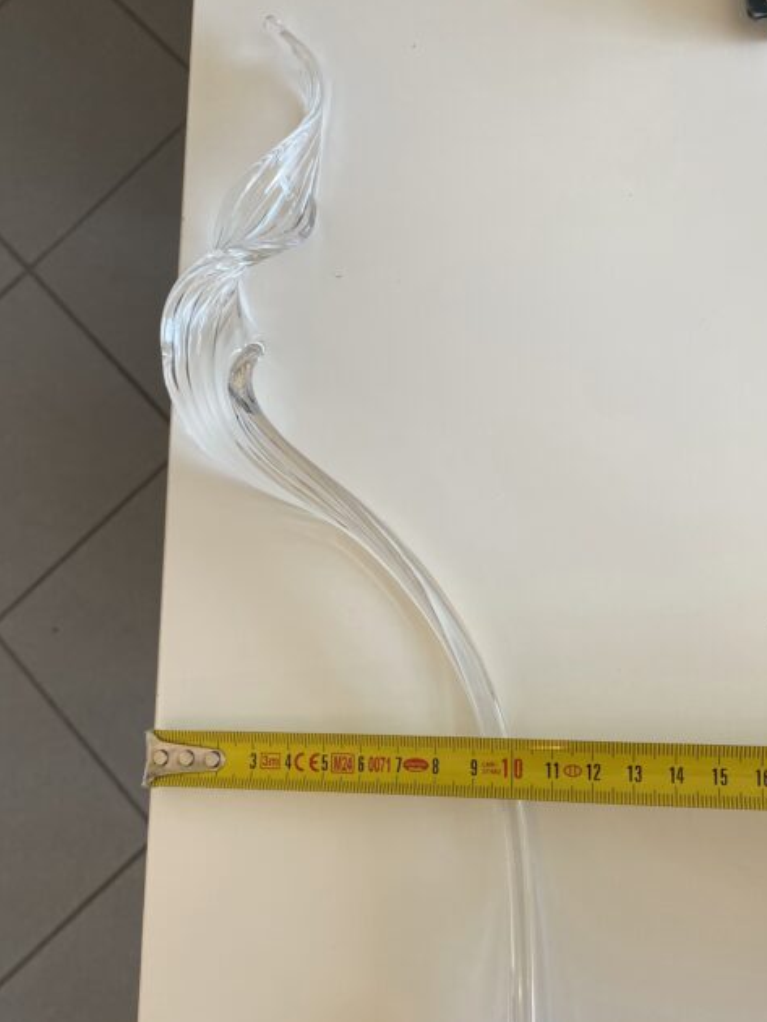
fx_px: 974
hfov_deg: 43.0
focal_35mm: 33
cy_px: 629
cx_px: 381
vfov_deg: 54.8
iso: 64
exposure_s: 1/121
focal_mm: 4.25
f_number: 1.8
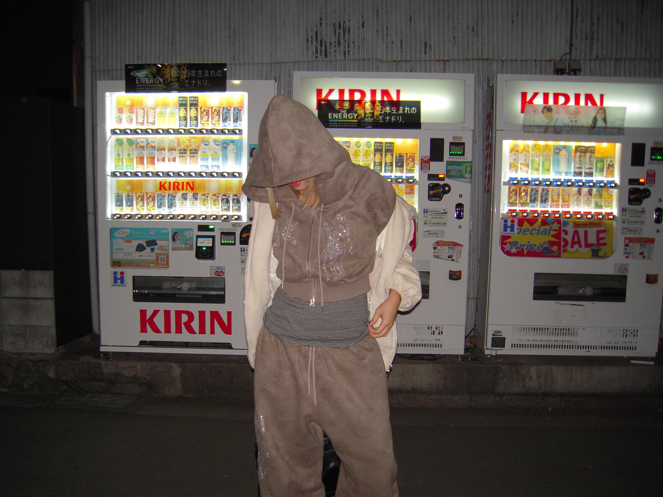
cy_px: 248
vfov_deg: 49.7
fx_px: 536
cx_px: 332
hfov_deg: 63.4
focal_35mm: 28
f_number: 2.7
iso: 125
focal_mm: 5
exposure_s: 1/25
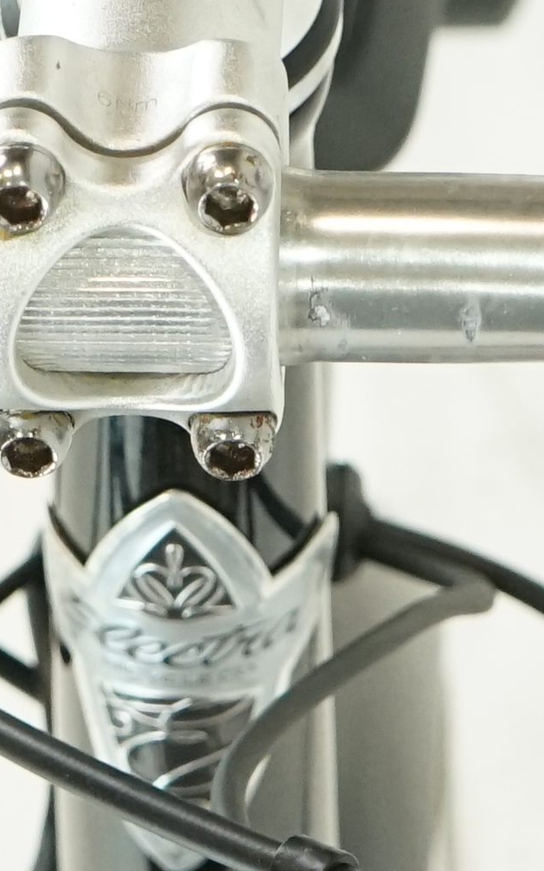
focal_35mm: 243
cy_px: 218
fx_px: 5767
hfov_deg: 5.4
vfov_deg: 8.6
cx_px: 128
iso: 2000
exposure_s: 1/200
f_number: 5.6
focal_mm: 40
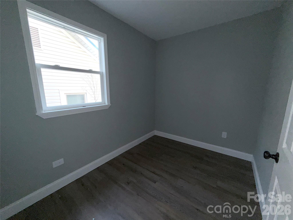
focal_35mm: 14
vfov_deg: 85.7
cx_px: 146
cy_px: 110
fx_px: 119
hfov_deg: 102.1
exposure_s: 1/121
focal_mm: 2.22
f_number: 2.2
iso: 16
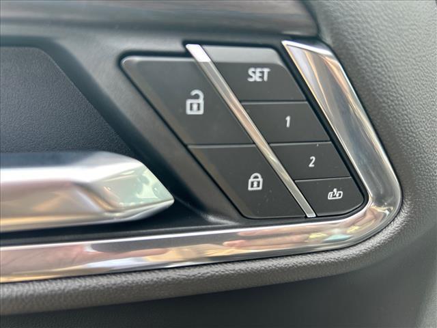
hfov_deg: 67.3
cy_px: 164
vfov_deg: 53.1
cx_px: 218
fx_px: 328
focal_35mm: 26
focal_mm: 5.7
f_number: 1.5
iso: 40
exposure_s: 1/142
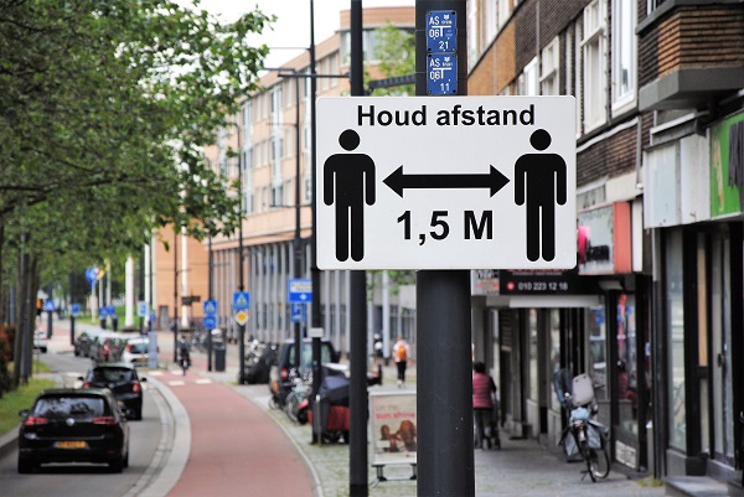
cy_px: 248
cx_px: 372
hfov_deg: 13.0
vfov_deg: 8.7
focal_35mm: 158
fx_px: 3257
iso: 200
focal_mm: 105
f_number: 5.6
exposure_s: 1/250
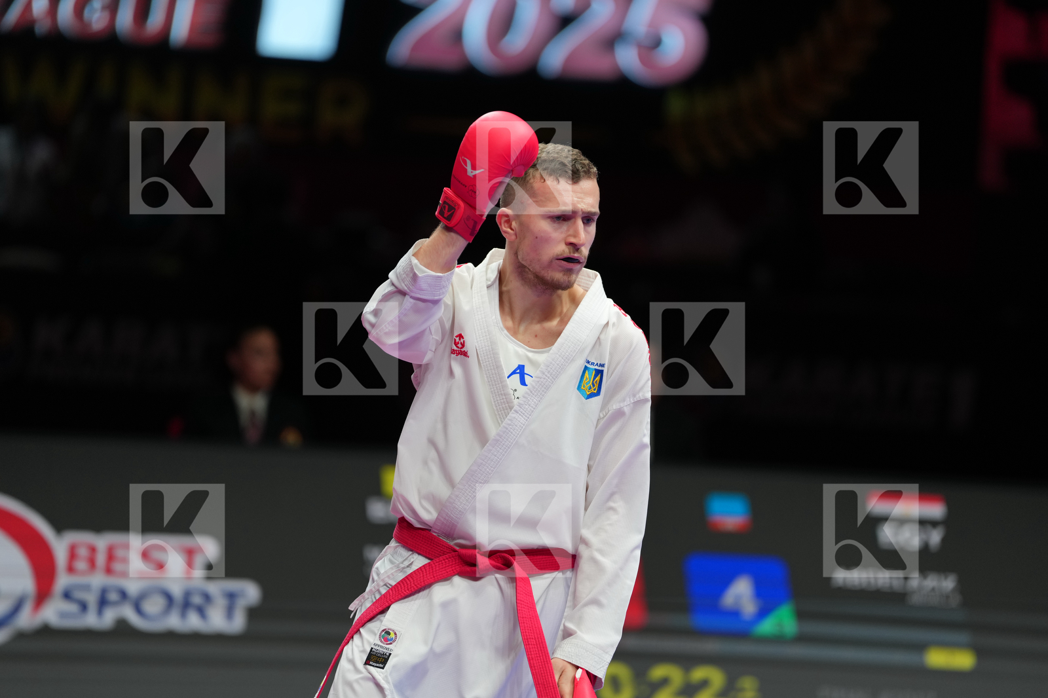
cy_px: 349
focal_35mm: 200
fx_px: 5821
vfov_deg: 6.9
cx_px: 524
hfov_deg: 10.3
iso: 640
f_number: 2.8
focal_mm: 200
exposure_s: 1/1000
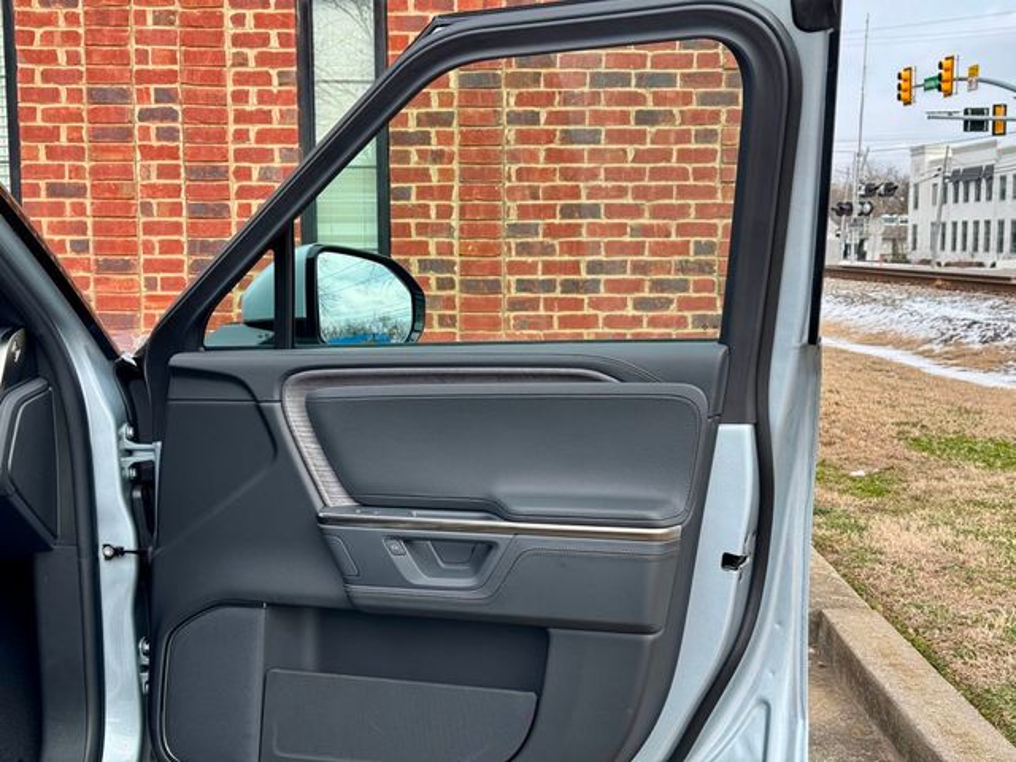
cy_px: 381
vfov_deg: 30.3
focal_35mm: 48
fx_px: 1409
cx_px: 508
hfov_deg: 39.7
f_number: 1.78
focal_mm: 6.76
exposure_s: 1/1114
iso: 64
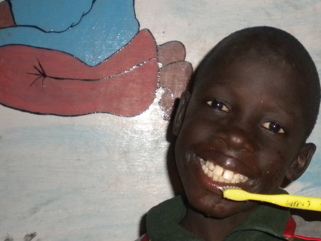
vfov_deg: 23.8
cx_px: 251
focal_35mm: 61
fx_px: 566
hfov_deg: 31.0
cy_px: 180
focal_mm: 6.3
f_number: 3.1
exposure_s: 1/30
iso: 400
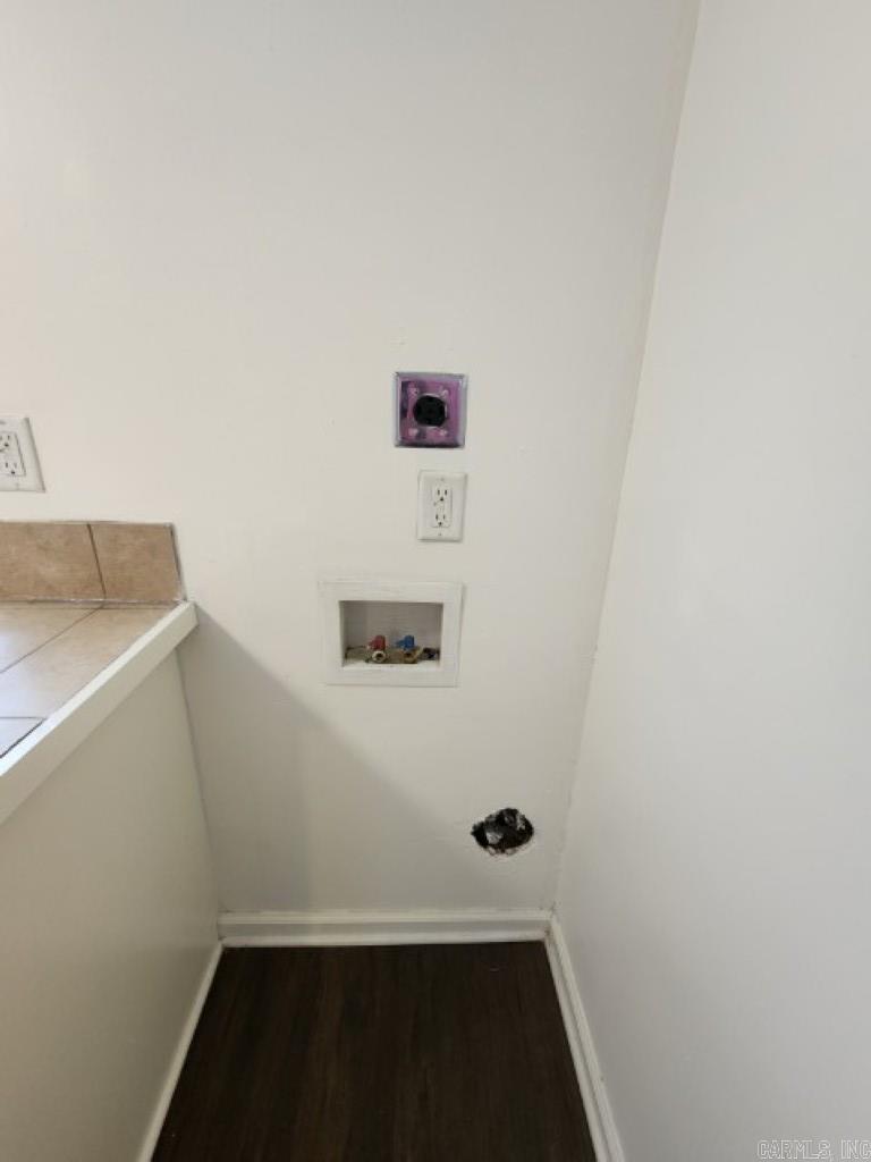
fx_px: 436
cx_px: 436
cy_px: 581
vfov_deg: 106.2
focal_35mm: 13
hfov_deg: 89.9
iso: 400
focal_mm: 2.2
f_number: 2.2
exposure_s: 1/40
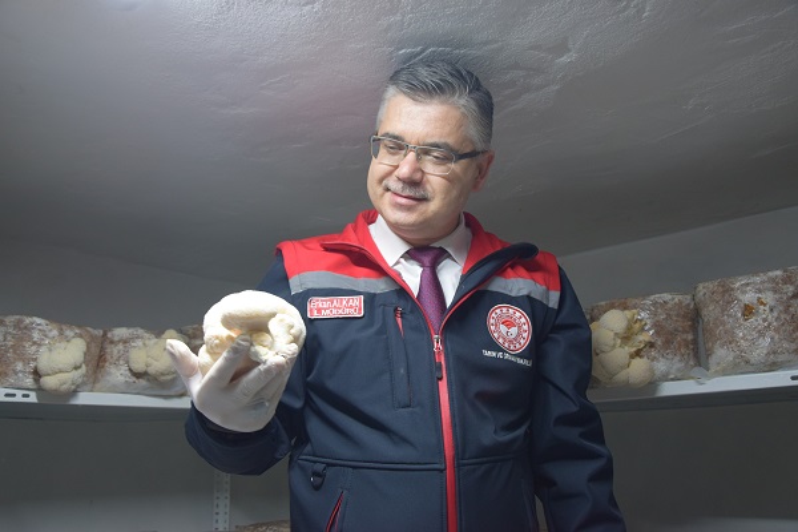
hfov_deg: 59.5
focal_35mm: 32
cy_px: 266
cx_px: 399
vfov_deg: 41.7
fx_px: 698
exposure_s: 1/60
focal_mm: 21
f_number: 4
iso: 720
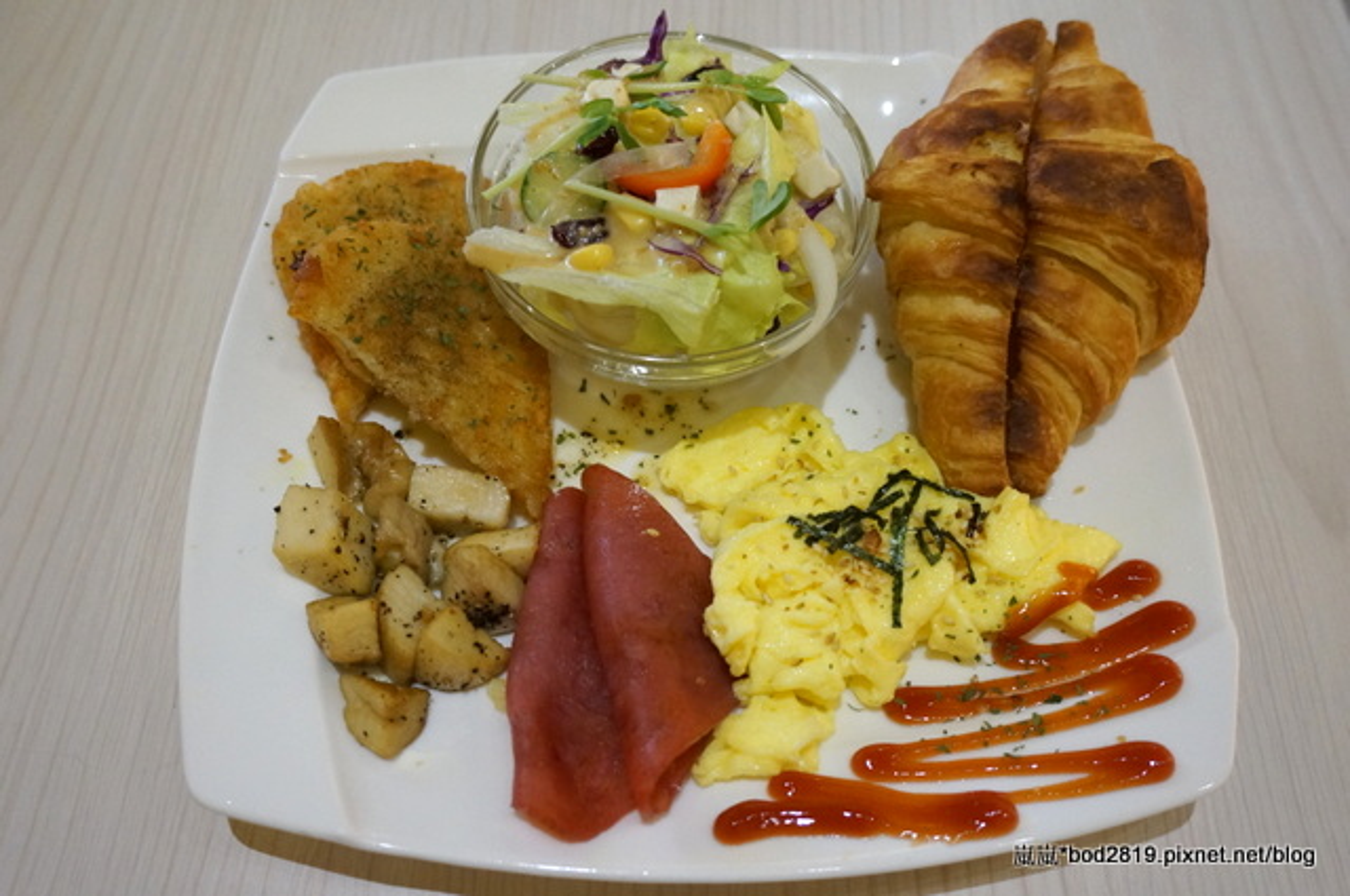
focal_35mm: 33
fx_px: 1236
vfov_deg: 39.9
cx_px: 675
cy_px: 448
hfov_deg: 57.3
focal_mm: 22
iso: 2000
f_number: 4
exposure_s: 1/60
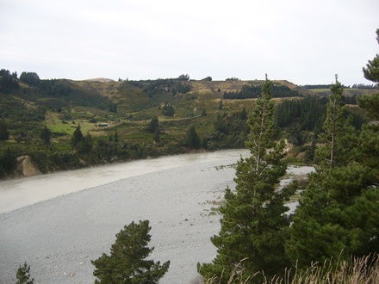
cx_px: 190
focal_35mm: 35
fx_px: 383
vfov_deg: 40.7
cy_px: 142
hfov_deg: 52.6
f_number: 2.8
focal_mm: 5.8
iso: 80
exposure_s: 1/400
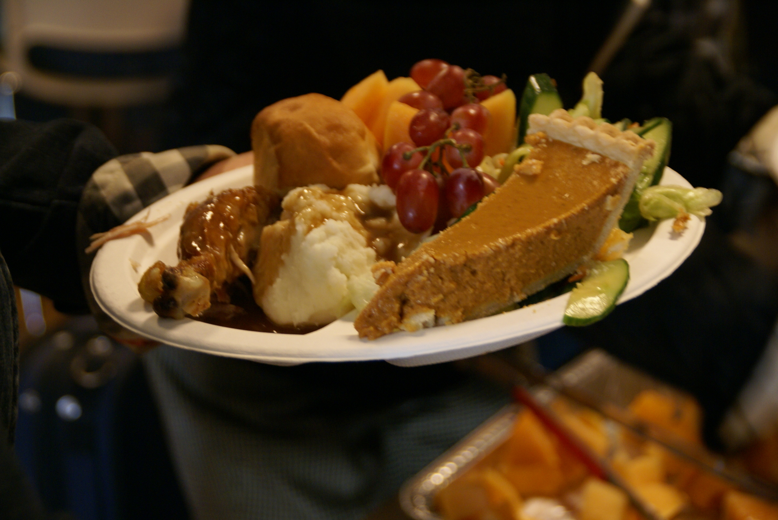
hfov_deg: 18.2
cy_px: 260
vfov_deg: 12.2
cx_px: 389
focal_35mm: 112
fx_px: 2433
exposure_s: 1/30
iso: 400
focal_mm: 75
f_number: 5.6
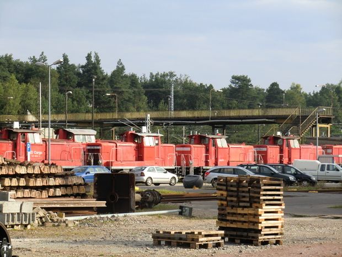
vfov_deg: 12.0
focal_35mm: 123
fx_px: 1215
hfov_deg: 16.0
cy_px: 128
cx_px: 171
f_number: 5.2
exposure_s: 1/160
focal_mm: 22
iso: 64
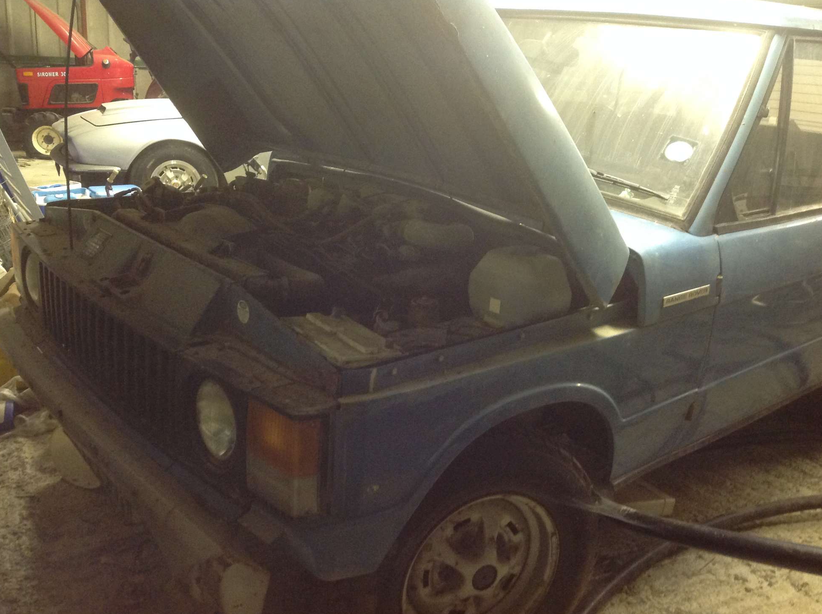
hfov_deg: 51.4
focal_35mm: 36
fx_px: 854
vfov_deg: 39.6
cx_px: 404
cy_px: 312
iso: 320
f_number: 2.4
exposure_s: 1/15
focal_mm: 4.28
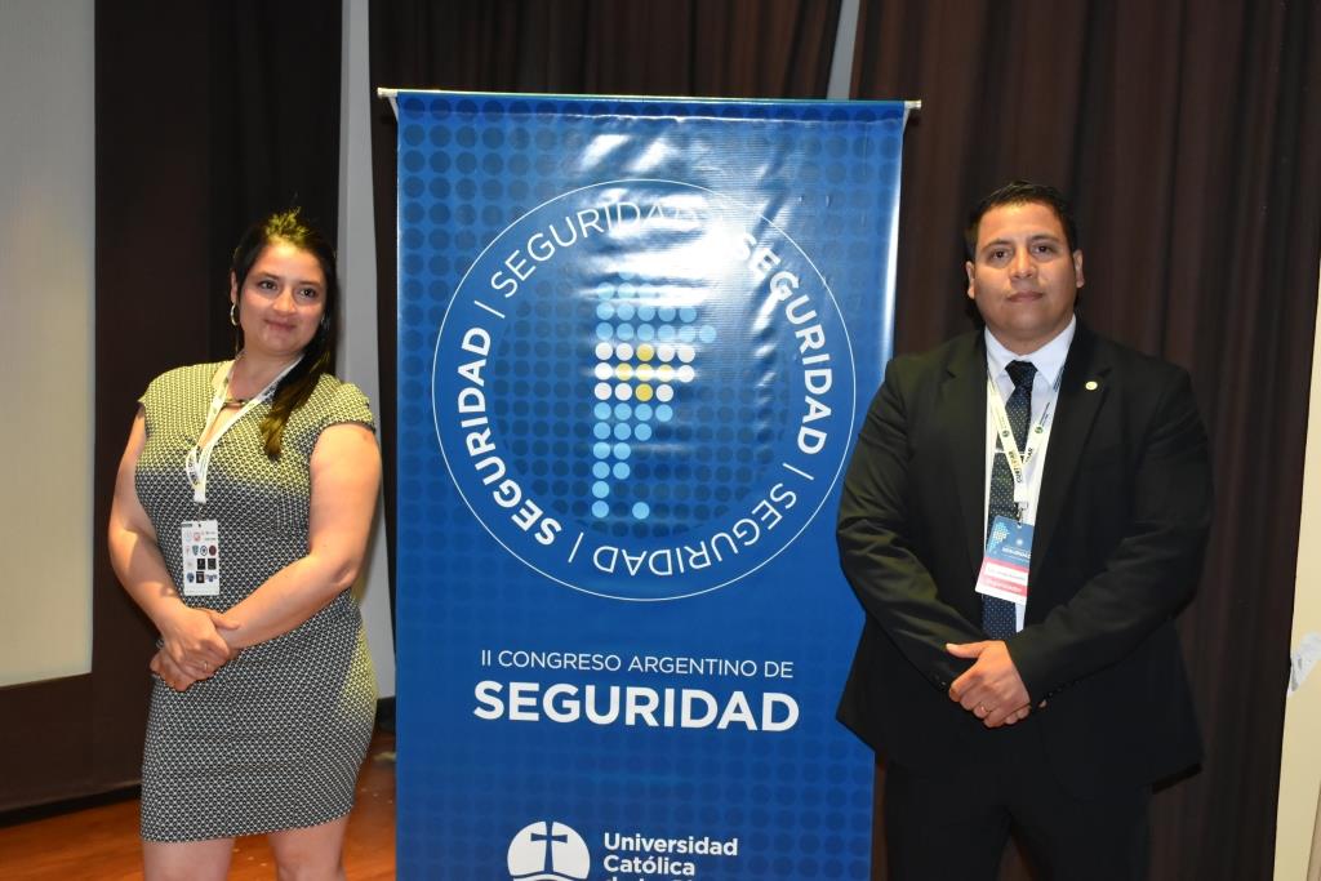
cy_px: 440
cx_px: 660
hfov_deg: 49.5
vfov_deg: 34.2
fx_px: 1431
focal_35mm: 39
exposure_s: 1/60
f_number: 7.1
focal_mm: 26
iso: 3200
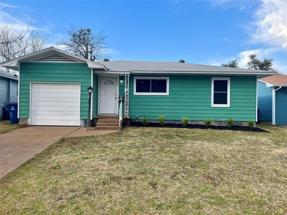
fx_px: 216
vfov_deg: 53.1
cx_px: 144
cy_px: 108
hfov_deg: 67.3
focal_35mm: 26
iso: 50
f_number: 1.5
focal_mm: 5.7
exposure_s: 1/1311
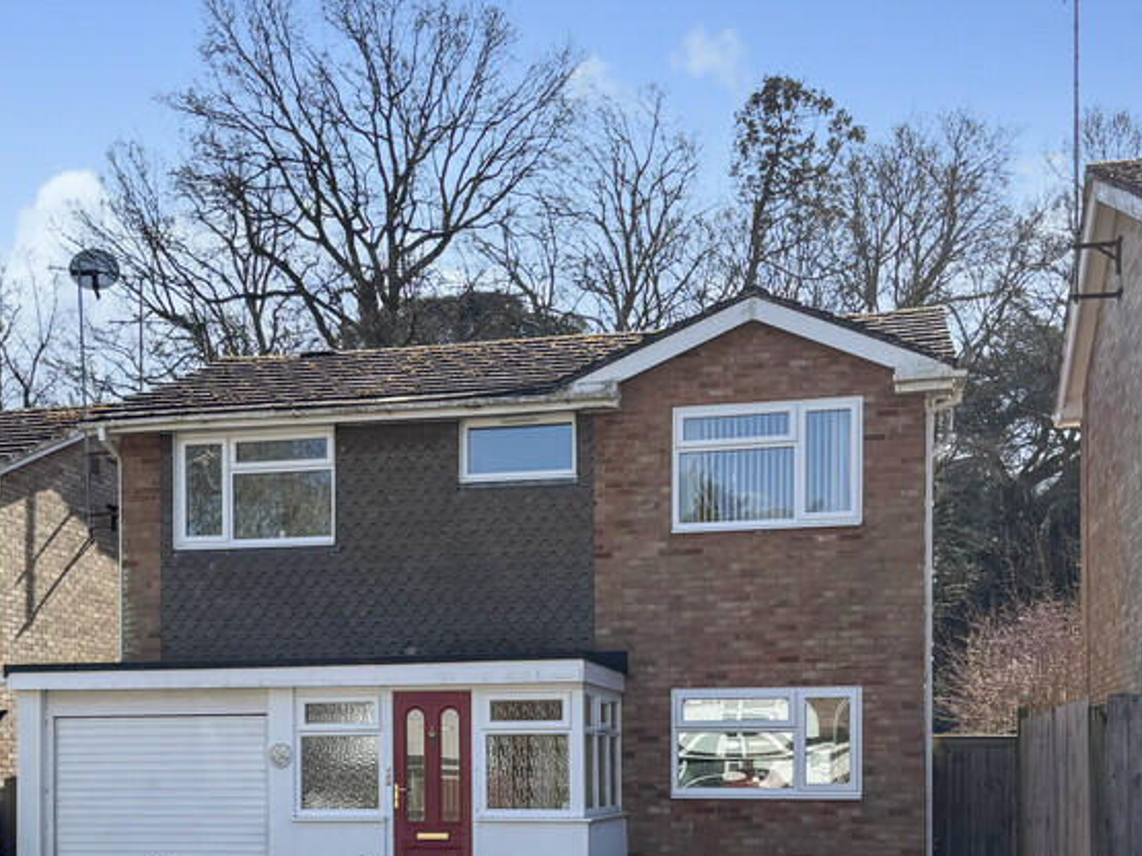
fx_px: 1583
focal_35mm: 48
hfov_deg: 39.5
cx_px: 473
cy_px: 704
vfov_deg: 29.5
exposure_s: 1/2024
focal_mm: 5.96
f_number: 1.6
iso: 50
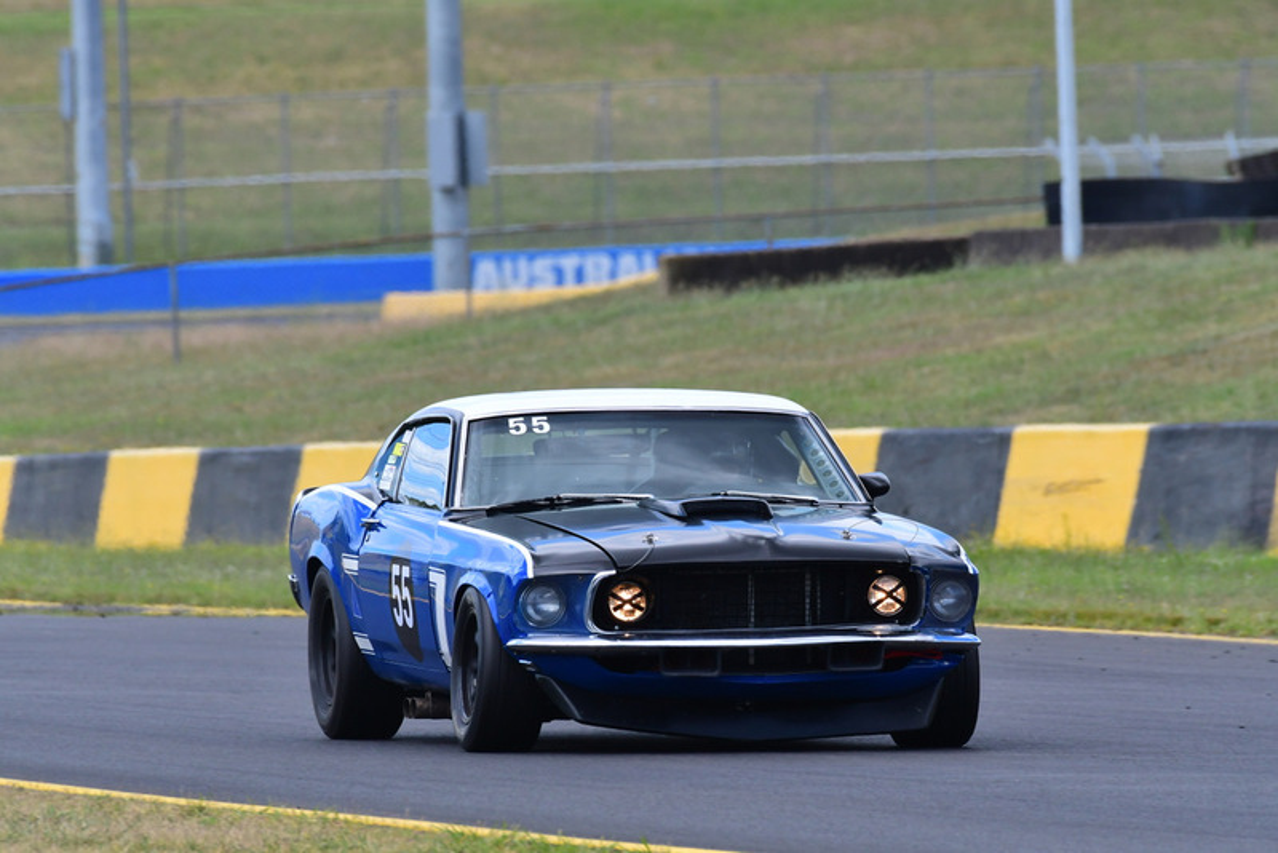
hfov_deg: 2.7
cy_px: 426
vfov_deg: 1.8
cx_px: 639
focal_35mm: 750
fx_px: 26633
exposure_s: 1/640
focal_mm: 500
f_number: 10
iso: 640
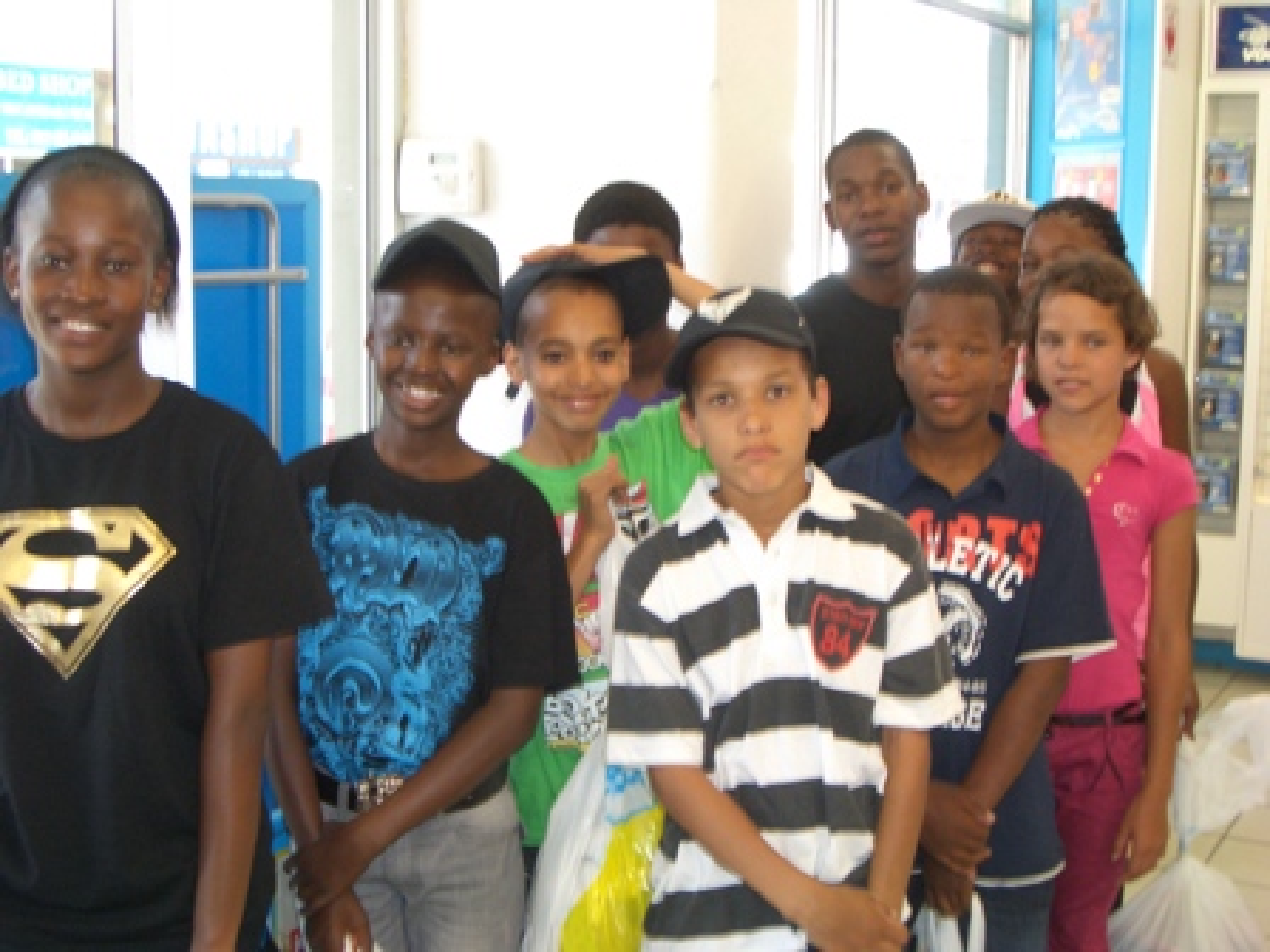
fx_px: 1798
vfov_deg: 29.7
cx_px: 635
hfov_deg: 38.9
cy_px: 476
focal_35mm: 49
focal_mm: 8.2
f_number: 3.1
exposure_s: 1/60
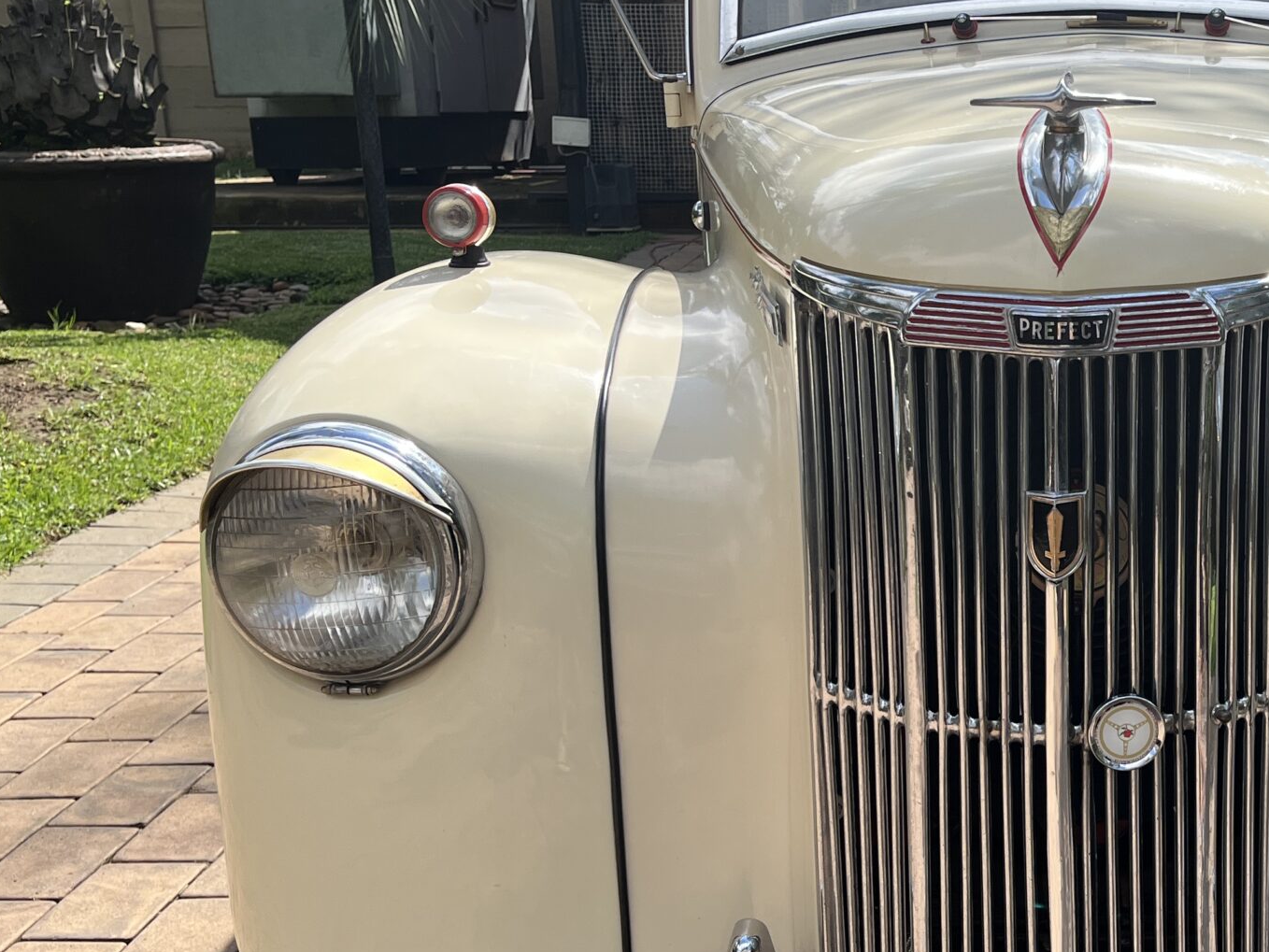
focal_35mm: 49
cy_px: 531
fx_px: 1797
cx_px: 1116
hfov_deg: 36.7
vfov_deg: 29.7
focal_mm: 5.1
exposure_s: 1/2358
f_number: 1.6
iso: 50
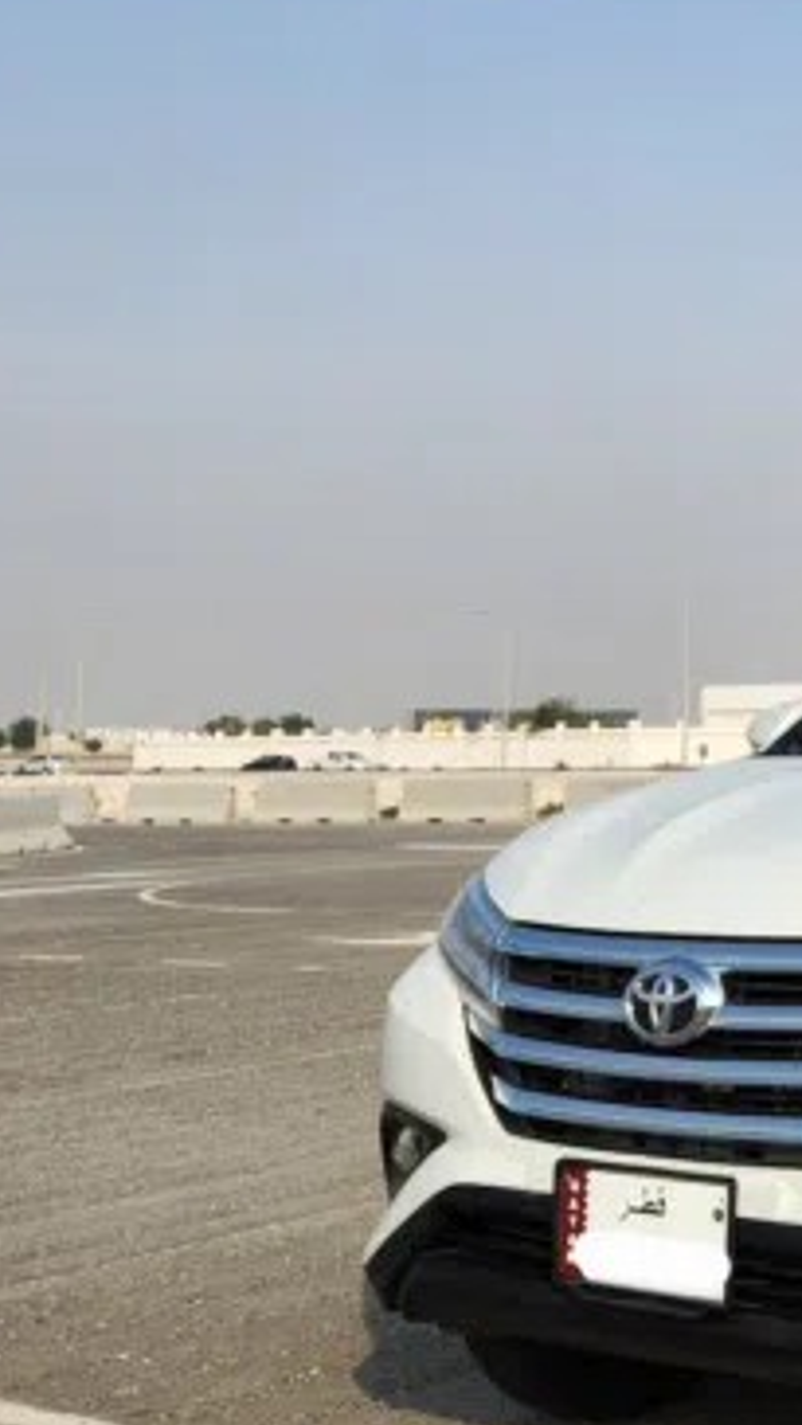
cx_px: 1115
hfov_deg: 23.2
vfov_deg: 45.8
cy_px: 505
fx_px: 1662
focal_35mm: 44
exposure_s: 1/2500
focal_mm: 5.4
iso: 20
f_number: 1.8
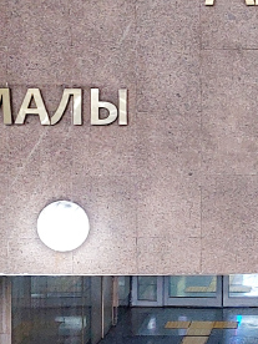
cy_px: 93
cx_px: 336
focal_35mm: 113
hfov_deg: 12.7
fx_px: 1123
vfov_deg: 17.3
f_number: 1.8
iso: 400
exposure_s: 1/50
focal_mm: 5.23
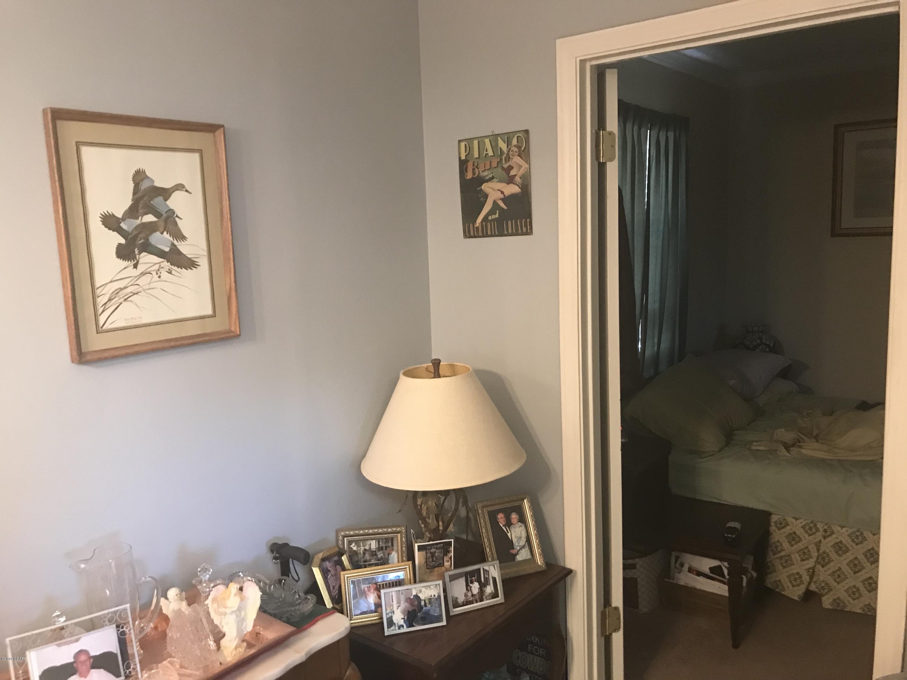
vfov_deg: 49.7
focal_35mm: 28
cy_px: 340
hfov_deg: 63.4
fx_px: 734
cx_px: 454
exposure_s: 1/15
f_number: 1.8
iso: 80
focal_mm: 3.99
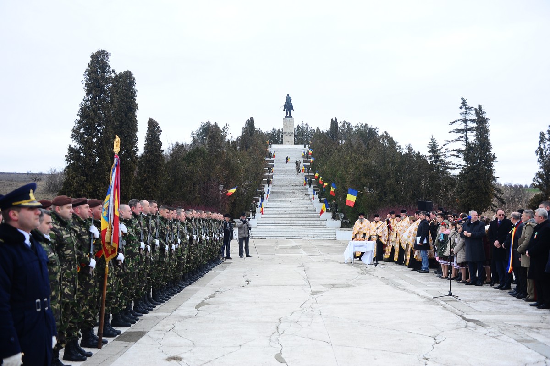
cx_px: 275
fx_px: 702
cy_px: 183
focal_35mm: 46
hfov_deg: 42.8
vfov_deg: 29.2
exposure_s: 1/500
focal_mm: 46
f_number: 5.6
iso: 1000
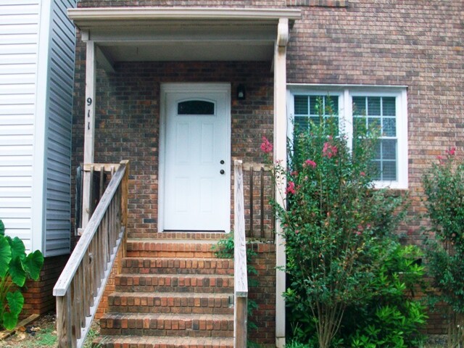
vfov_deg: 44.2
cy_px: 174
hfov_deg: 56.8
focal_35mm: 32
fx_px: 429
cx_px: 232
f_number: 2.8
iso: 64
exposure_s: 1/160
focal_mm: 5.7
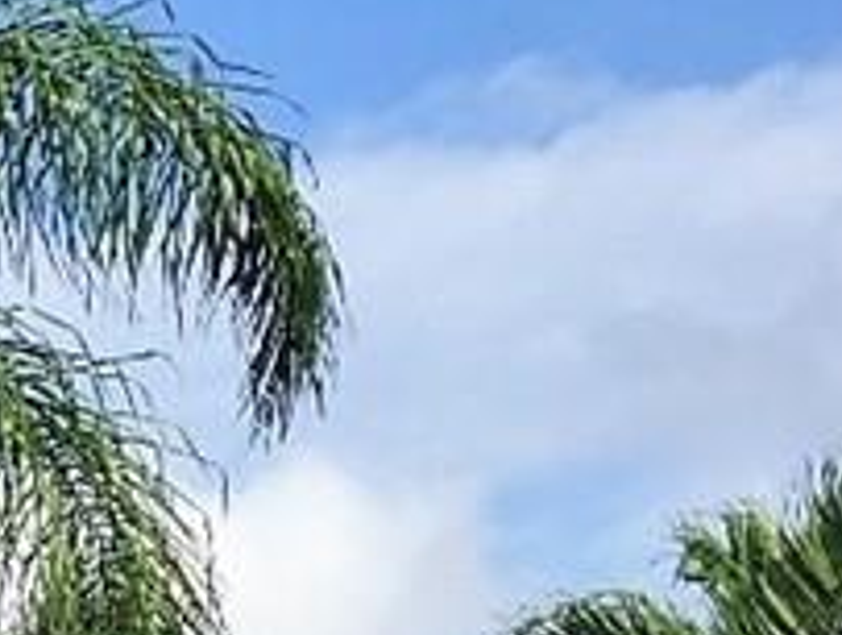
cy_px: 1092
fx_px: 3558
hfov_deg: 11.3
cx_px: -1149
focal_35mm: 146
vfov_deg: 9.7
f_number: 2.2
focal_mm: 4.15
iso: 32
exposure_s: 1/1799
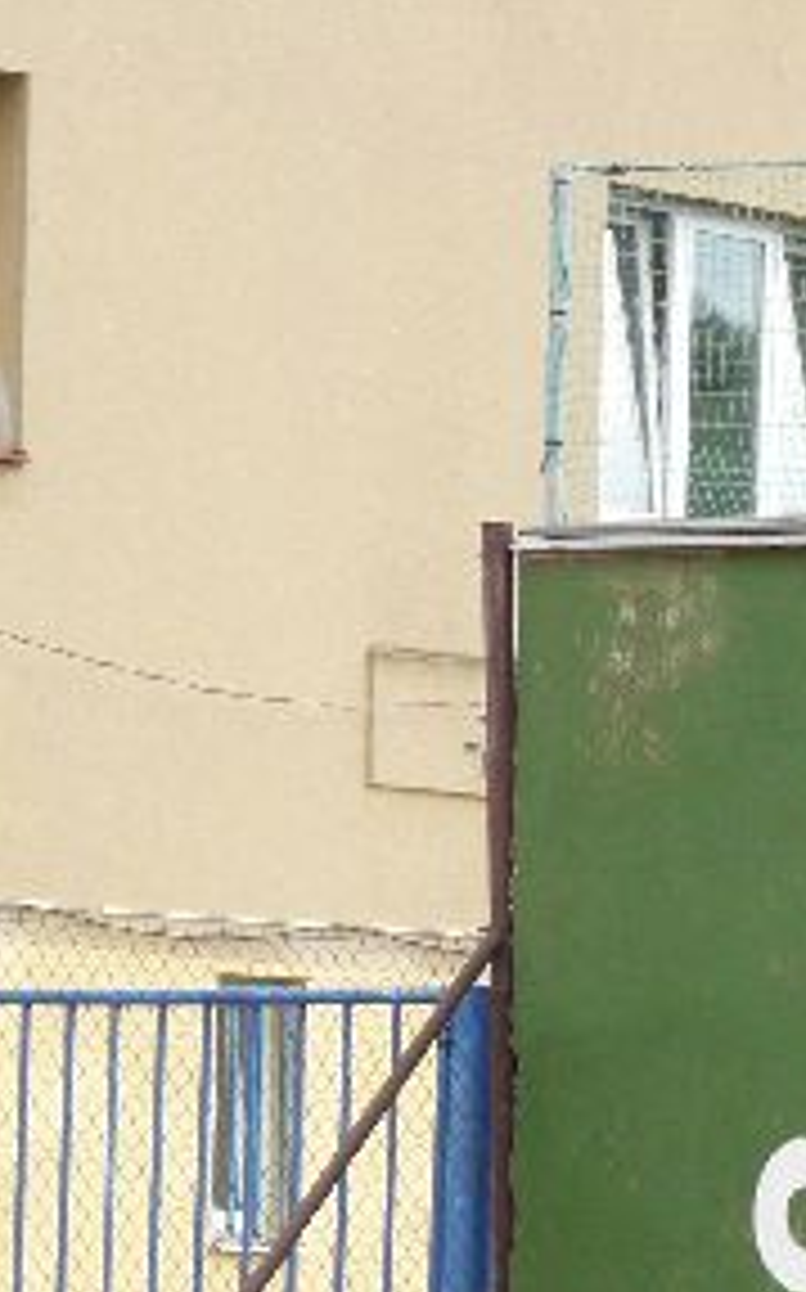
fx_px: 10313
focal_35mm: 293
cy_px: 1324
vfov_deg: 7.1
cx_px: 1797
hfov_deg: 4.4
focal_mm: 16.2
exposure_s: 1/200
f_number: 4
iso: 160
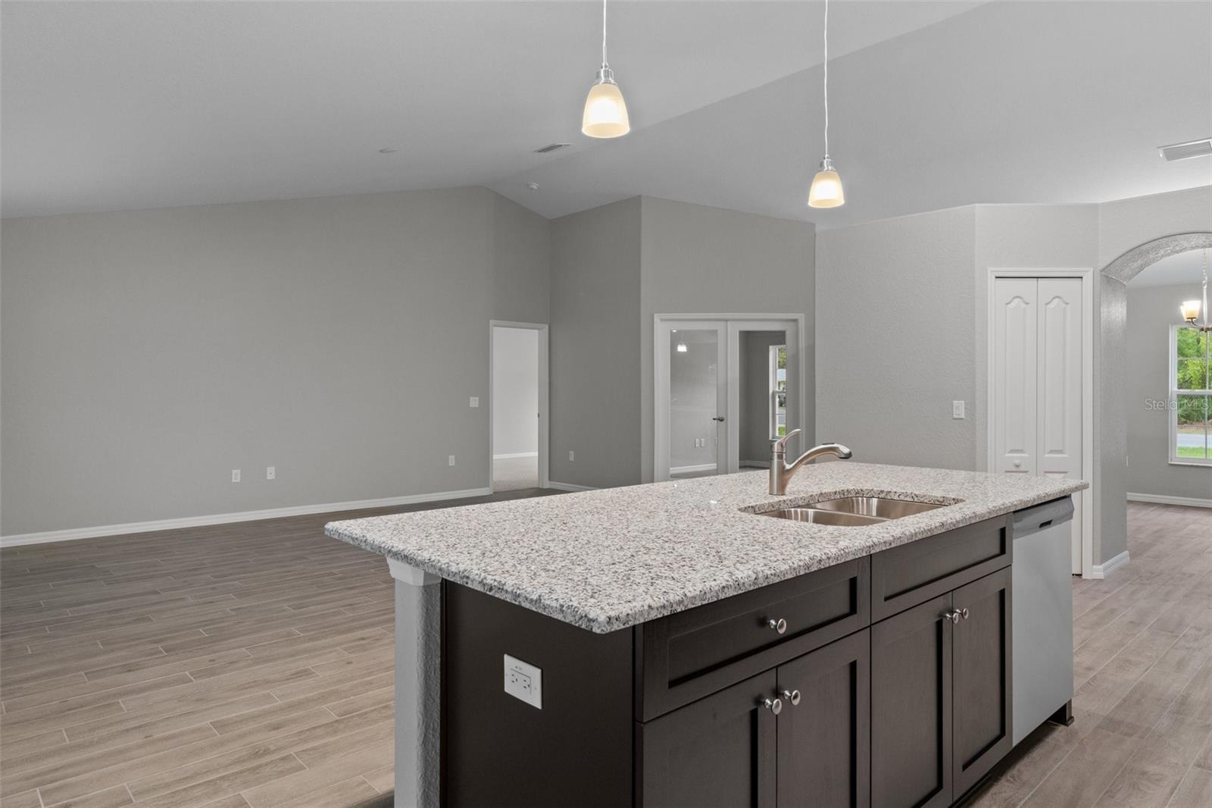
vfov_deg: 59.5
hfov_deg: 81.2
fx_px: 707
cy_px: 404
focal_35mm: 21
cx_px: 606
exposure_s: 3.2
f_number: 8
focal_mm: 14
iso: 500
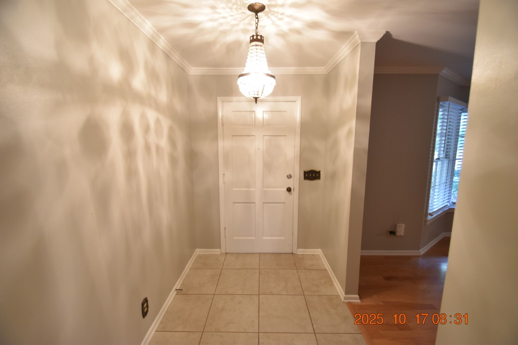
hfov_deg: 100.4
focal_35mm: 15
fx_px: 216
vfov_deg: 77.3
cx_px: 259
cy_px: 172
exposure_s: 1/20
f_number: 3.5
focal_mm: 10
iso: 800
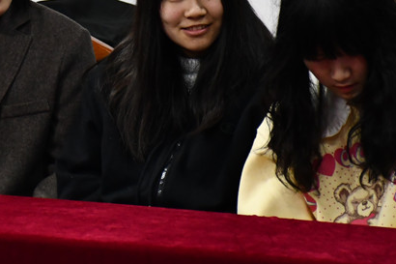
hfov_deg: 6.0
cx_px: 56
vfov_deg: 4.0
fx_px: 3804
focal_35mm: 346
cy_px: -11
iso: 3200
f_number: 5.3
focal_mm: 95
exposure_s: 1/80
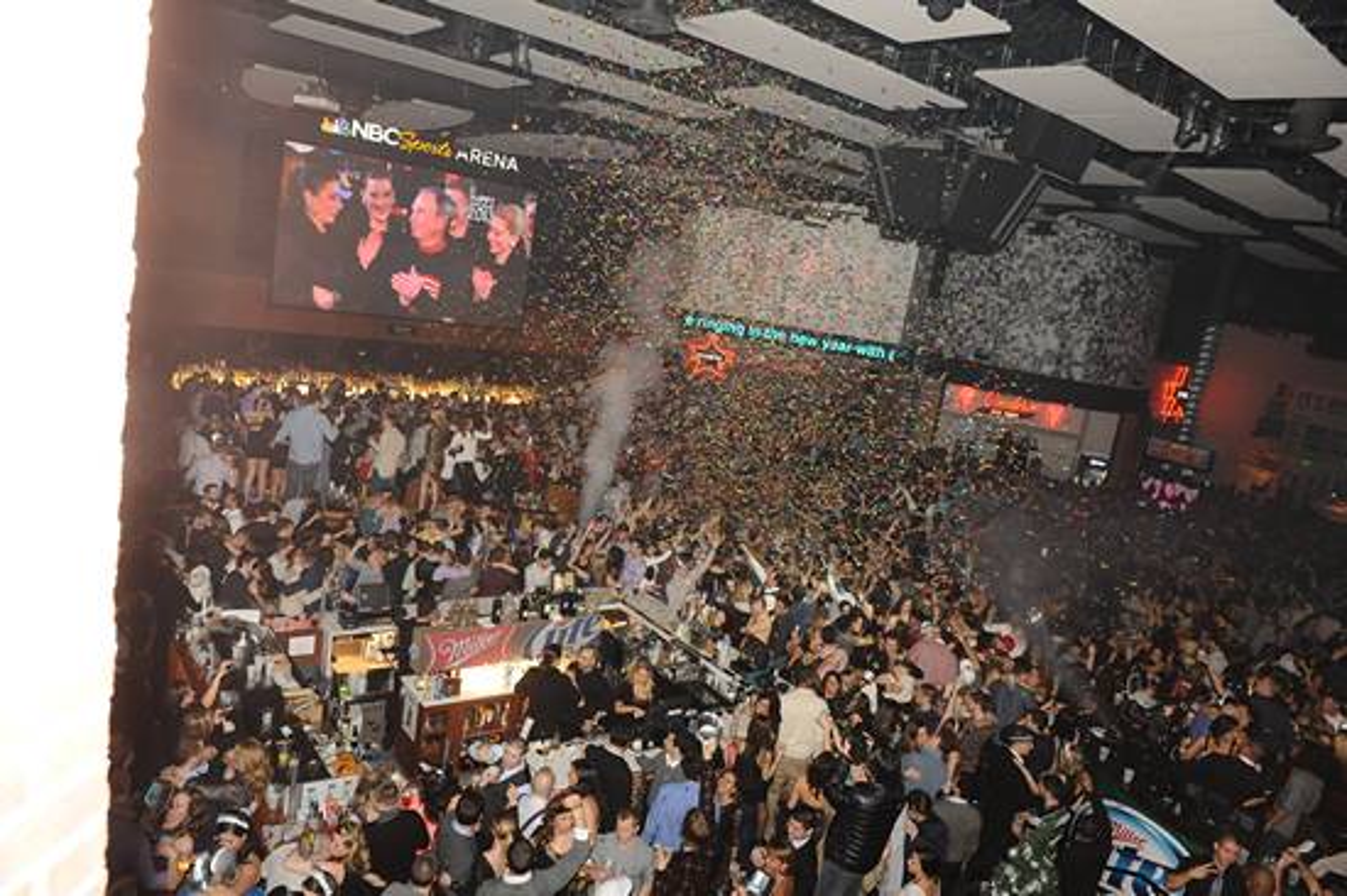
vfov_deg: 53.1
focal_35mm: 24
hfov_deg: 73.8
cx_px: 674
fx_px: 897
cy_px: 448
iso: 3200
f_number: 5.6
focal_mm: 24
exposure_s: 1/180
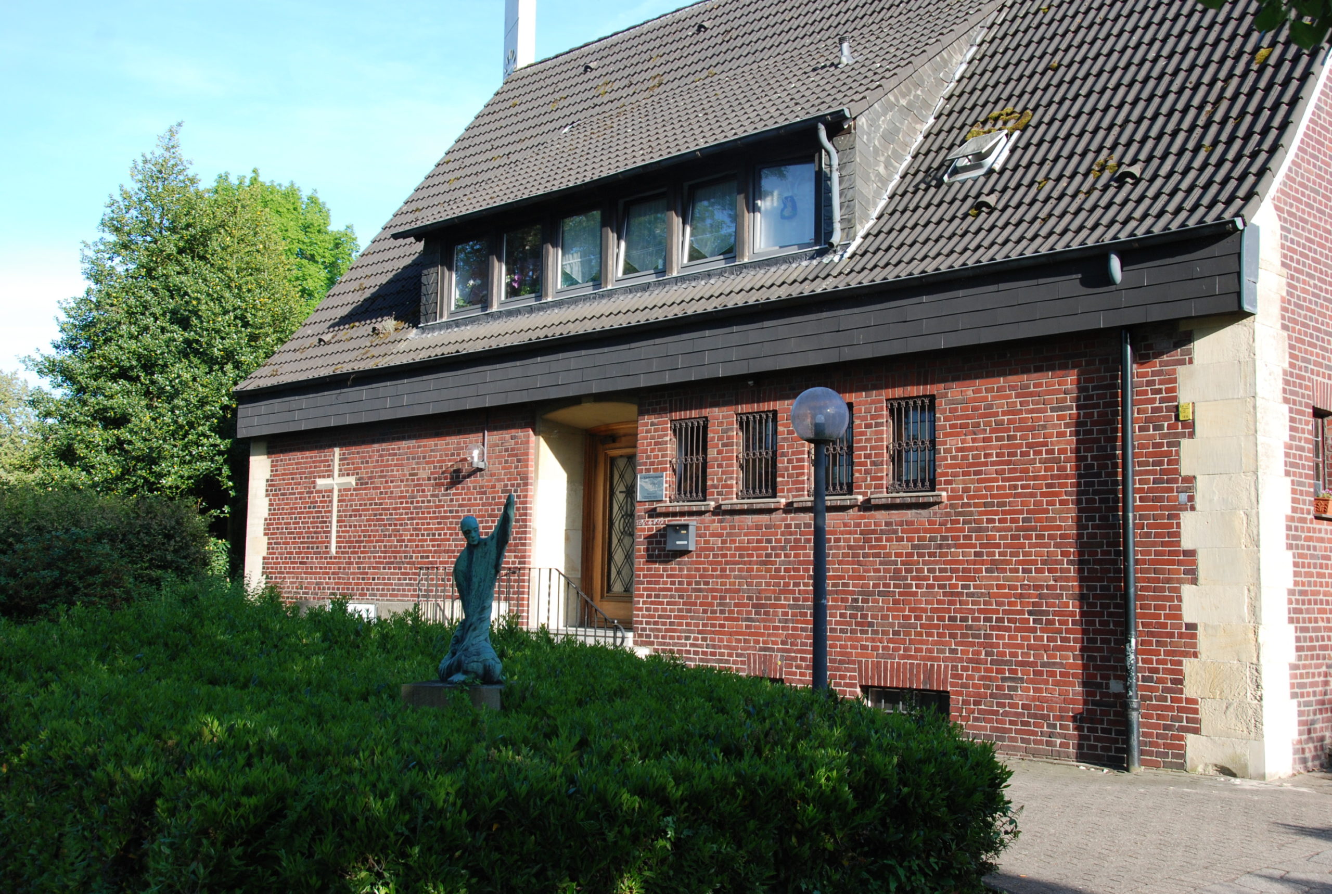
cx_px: 666
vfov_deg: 34.4
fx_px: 1446
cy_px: 447
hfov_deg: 49.5
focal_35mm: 39
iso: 250
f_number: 7.1
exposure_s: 1/200
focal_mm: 26
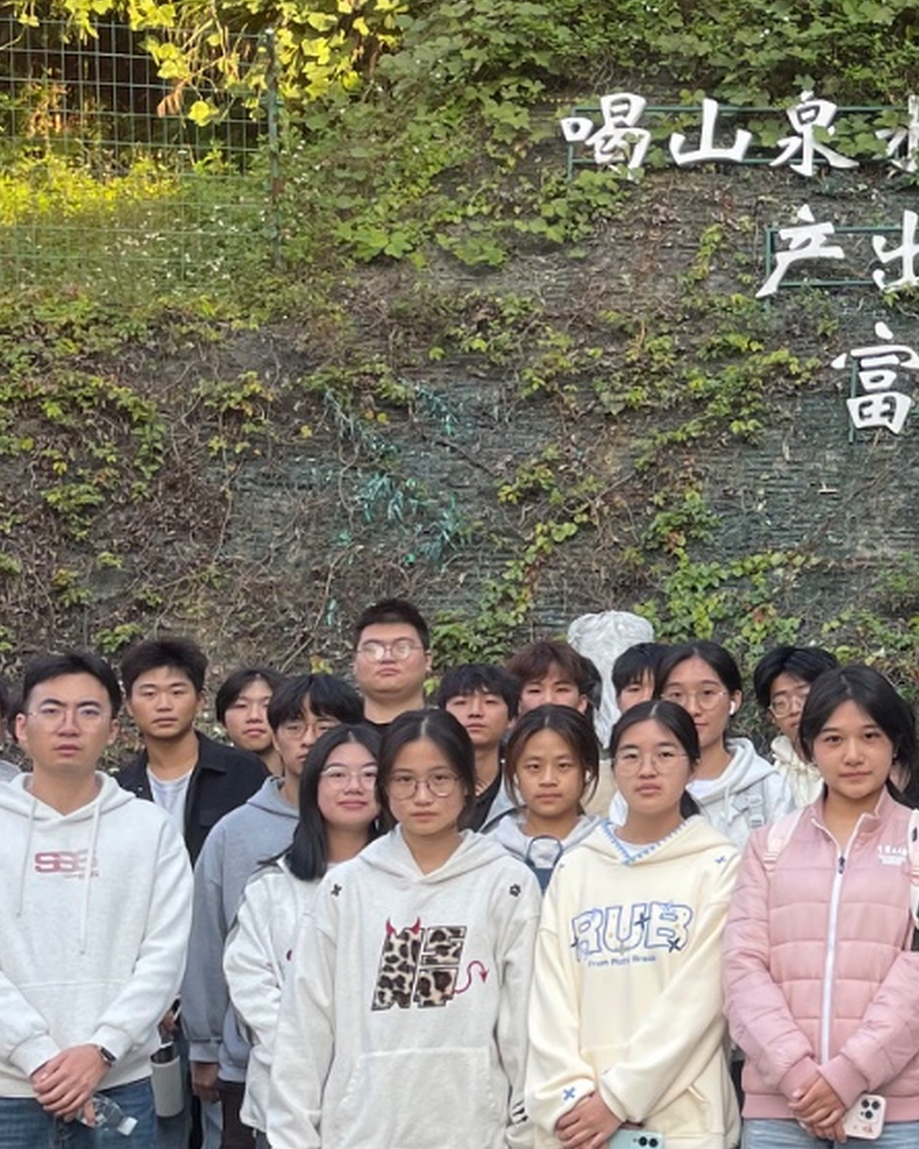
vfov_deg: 26.1
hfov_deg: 19.2
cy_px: 556
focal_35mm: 73
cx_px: 1225
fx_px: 2481
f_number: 1.6
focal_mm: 4.2
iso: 32
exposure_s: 1/197
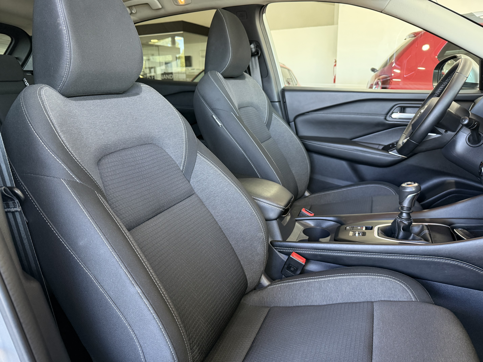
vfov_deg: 56.8
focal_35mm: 24
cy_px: 181
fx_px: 335
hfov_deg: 71.6
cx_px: 242
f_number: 1.78
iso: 320
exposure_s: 1/60
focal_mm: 6.76
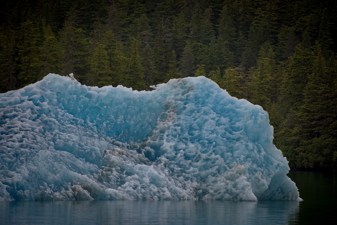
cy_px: 112
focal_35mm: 300
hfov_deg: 6.9
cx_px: 168
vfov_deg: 4.6
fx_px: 2809
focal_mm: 300
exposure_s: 1/640
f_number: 5.6
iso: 180
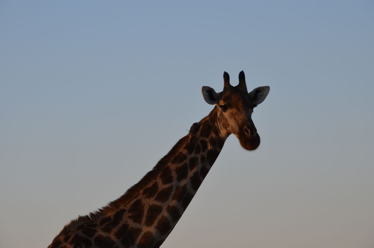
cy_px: 124
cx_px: 187
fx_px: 1711
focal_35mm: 165
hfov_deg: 12.5
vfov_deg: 8.3
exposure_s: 1/250
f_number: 8
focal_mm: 110
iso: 200
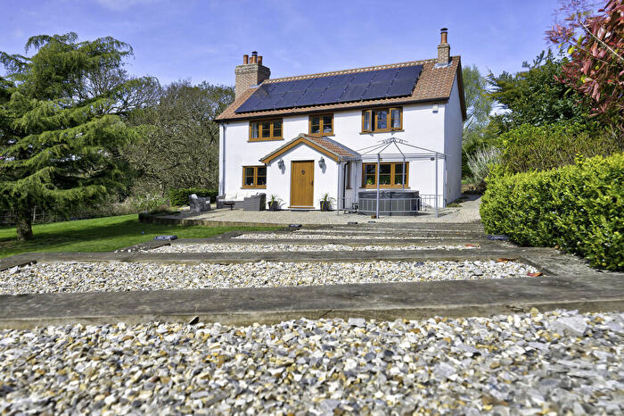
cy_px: 208
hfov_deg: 74.9
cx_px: 312
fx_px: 407
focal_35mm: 24
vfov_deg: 54.1
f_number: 9
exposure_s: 1/250
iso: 100
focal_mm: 23.5
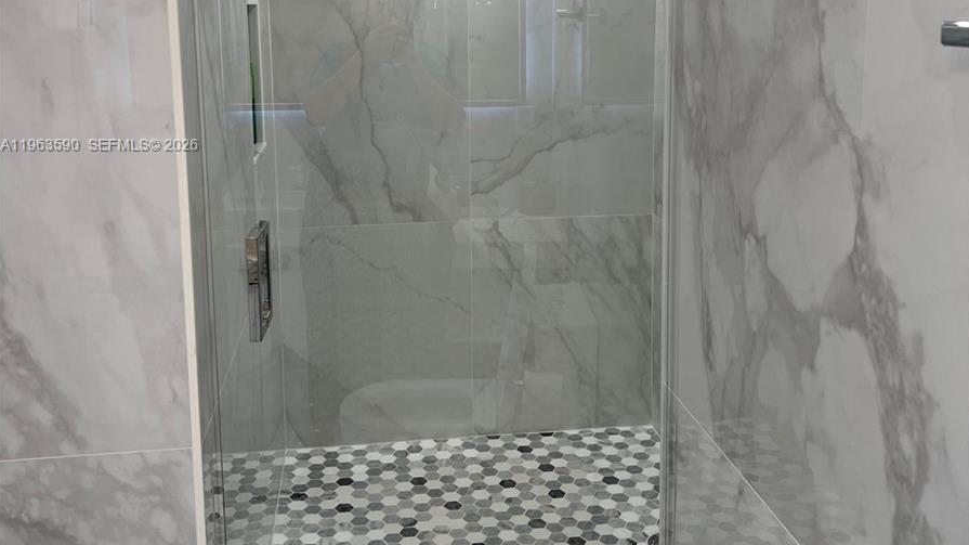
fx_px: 976
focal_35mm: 38
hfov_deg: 52.8
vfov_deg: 30.7
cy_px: 146
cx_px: 485
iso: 64
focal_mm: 5.7
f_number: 1.5
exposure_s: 1/125
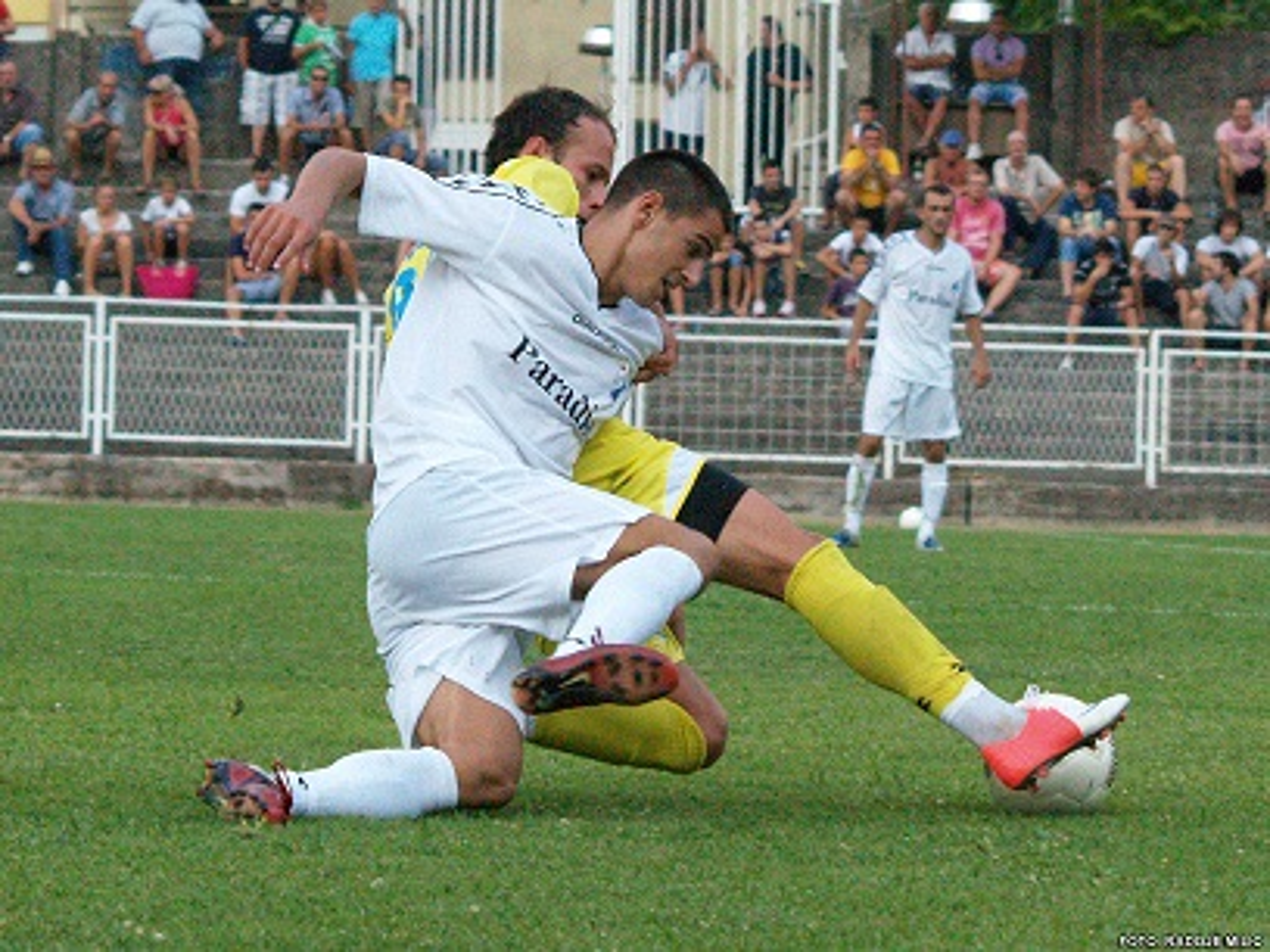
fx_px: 5136
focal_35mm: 140
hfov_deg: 14.1
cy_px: 476
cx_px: 635
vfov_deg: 10.6
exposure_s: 1/1000
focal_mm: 70
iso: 1250
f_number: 5.6
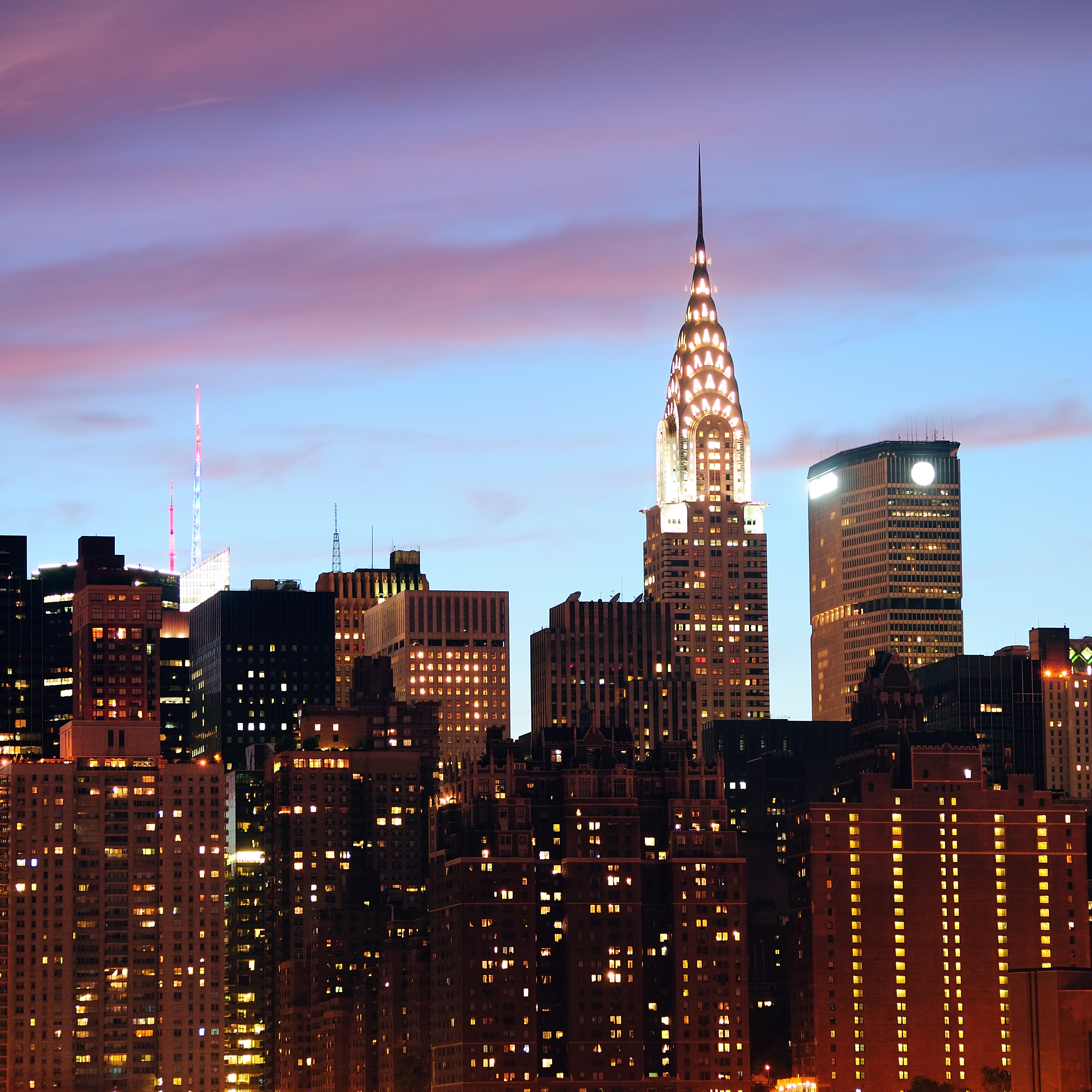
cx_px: 548
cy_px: 600
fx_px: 5318
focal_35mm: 149
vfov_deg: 11.7
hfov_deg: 11.7
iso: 200
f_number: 4.8
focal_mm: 116
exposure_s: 1
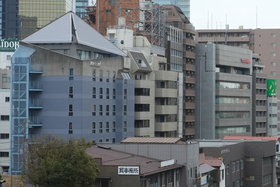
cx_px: 264
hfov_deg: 19.7
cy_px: 93
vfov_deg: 13.6
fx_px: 786
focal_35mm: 101
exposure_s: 1/50
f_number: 8
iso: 200
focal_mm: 35
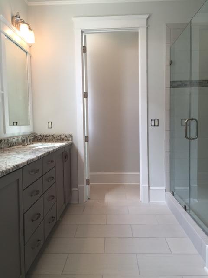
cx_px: 104
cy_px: 139
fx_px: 232
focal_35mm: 29
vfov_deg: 61.7
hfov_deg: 48.2
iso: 50
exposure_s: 1/120
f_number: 2.2
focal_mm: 4.15
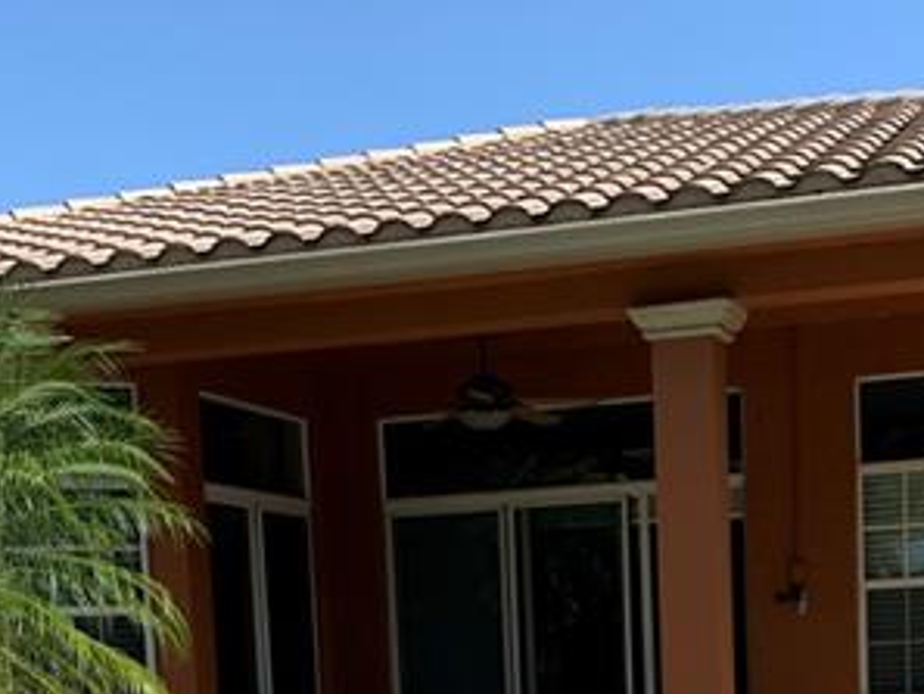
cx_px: 498
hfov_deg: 27.8
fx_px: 1869
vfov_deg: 19.6
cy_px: 859
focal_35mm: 70
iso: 25
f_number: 1.8
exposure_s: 1/1661
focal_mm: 4.25
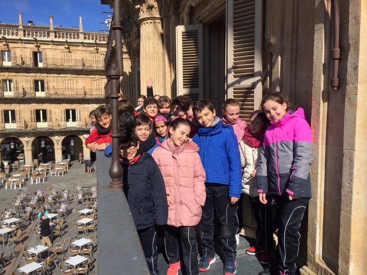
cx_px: 184
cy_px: 138
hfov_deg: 61.7
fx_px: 307
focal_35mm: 29
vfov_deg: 48.2
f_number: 2.2
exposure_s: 1/2326
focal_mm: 4.15
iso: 32
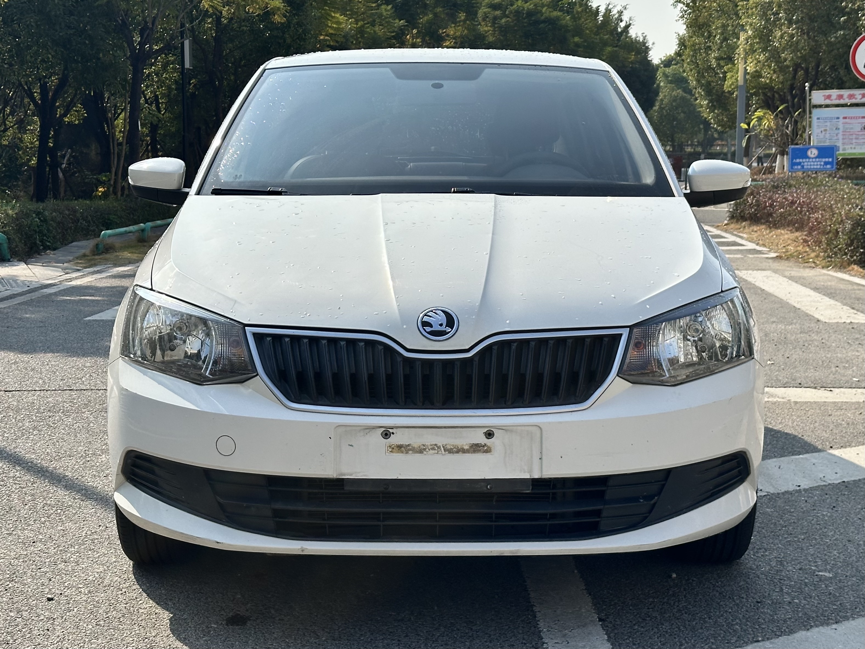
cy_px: 324
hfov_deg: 39.7
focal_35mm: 48
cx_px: 432
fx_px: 1199
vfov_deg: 30.3
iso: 64
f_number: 1.78
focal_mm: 6.86
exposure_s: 1/4785
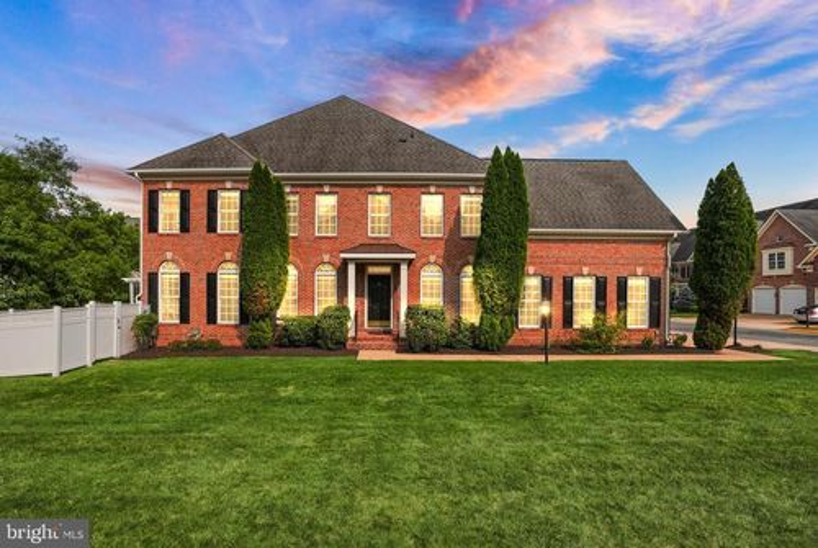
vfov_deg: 73.9
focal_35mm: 16
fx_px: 364
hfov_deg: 96.6
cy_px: 274
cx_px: 409
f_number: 8
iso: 1600
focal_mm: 16
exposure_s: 1/800
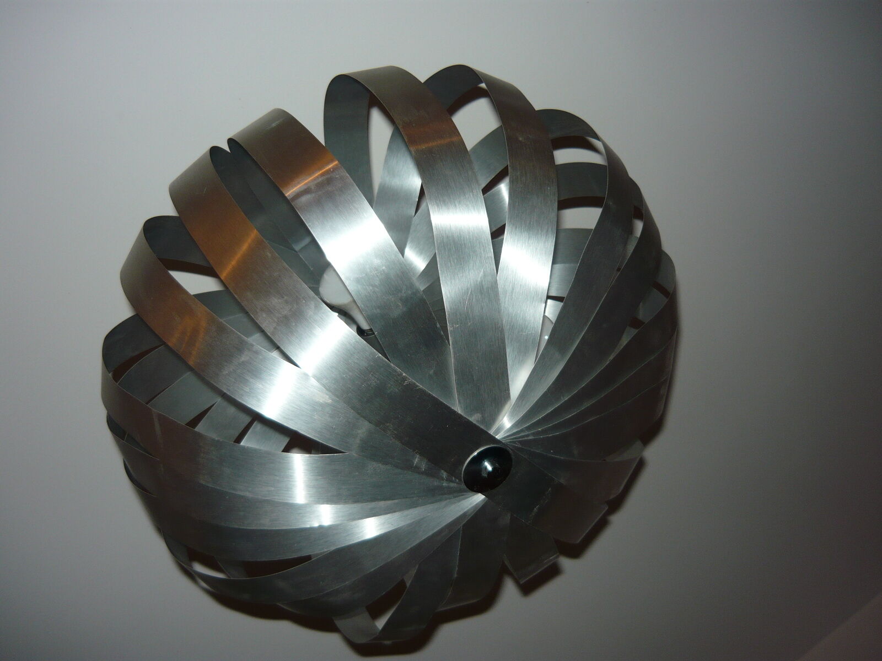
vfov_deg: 42.9
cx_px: 441
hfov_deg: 55.4
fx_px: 841
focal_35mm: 33
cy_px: 330
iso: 100
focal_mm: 5.5
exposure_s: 1/30
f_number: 2.8
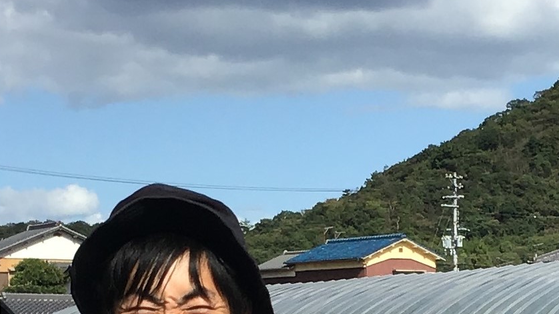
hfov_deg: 33.2
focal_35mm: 63
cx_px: 212
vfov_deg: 18.4
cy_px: 339
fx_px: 934
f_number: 2.4
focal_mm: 3.3
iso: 25
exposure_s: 1/1456
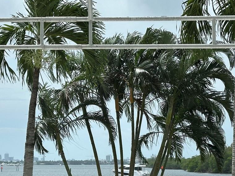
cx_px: 69
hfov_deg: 19.4
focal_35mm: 101
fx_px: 686
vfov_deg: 14.6
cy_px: 120
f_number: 1.78
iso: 64
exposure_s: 1/3597
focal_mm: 6.86
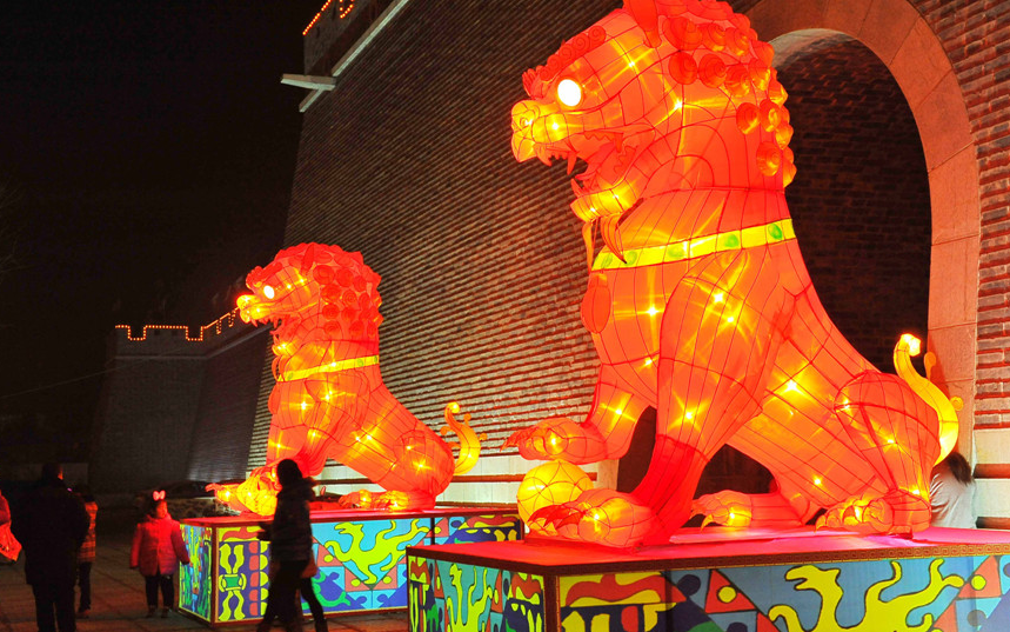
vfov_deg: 26.9
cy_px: 295
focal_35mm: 48
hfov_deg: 41.8
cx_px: 493
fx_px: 1321
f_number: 8
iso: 2000
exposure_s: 1/30
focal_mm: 45
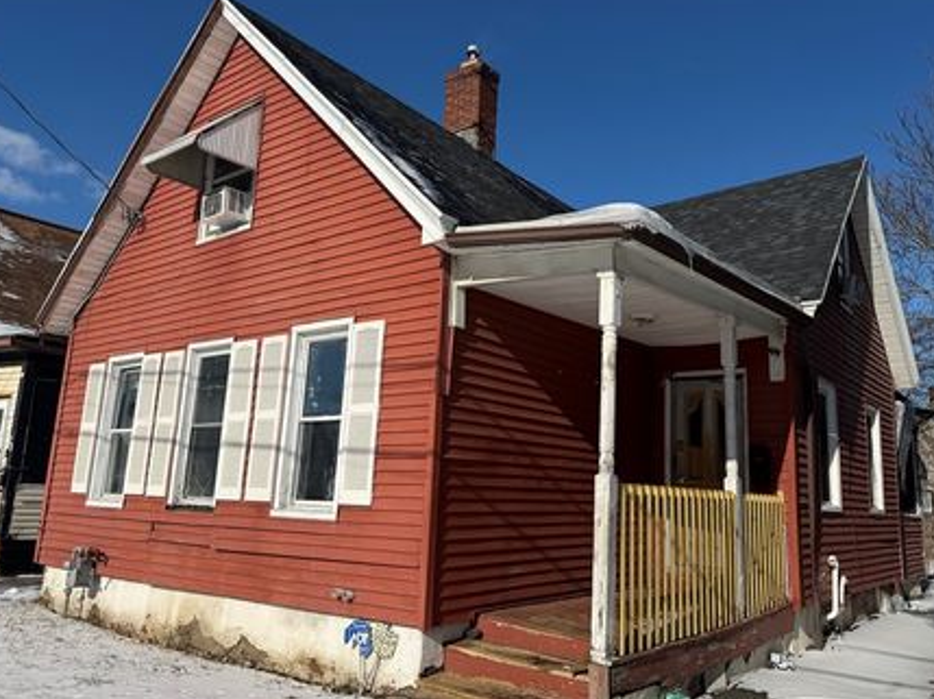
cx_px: 514
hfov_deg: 63.3
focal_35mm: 28
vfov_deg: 49.7
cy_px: 343
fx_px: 755
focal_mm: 6.76
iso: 80
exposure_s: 1/9091
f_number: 1.78
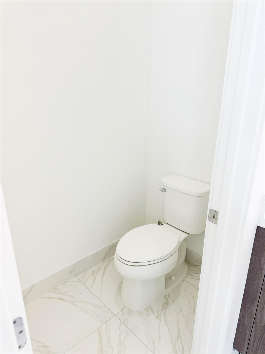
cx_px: 132
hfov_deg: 56.8
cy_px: 177
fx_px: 245
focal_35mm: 24
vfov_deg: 71.6
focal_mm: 6.76
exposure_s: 1/120
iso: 64
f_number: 1.78
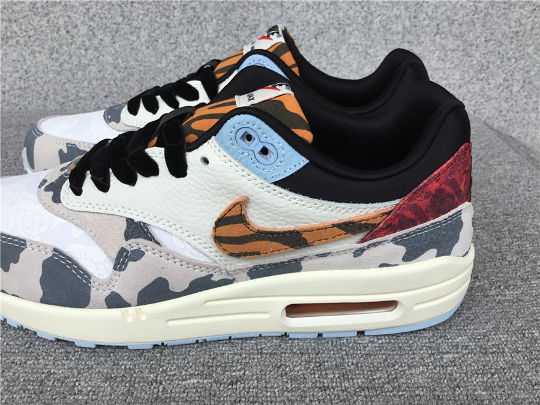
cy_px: 202
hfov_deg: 58.4
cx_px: 270
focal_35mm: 31
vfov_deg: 45.4
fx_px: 484
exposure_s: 1/488
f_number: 2.4
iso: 25
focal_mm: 3.3
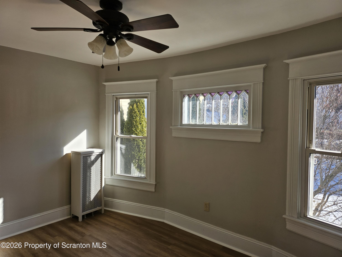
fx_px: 237
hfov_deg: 71.6
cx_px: 171
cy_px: 128
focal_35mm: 24
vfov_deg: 56.8
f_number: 1.8
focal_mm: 5
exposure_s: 1/569
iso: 50
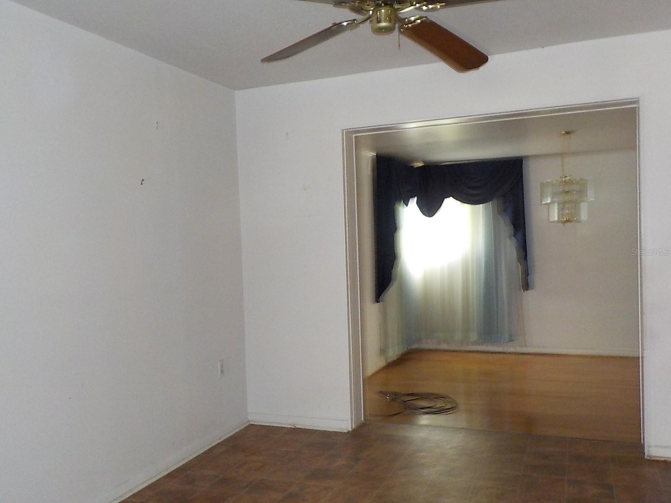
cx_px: 336
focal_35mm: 30
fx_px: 582
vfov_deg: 46.8
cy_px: 252
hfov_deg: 60.0
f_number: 3.3
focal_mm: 4.1
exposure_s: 1/15
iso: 450
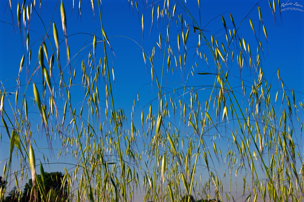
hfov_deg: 35.1
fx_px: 481
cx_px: 152
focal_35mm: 57
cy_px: 101
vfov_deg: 23.8
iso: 100
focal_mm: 38
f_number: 22
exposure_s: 1/40
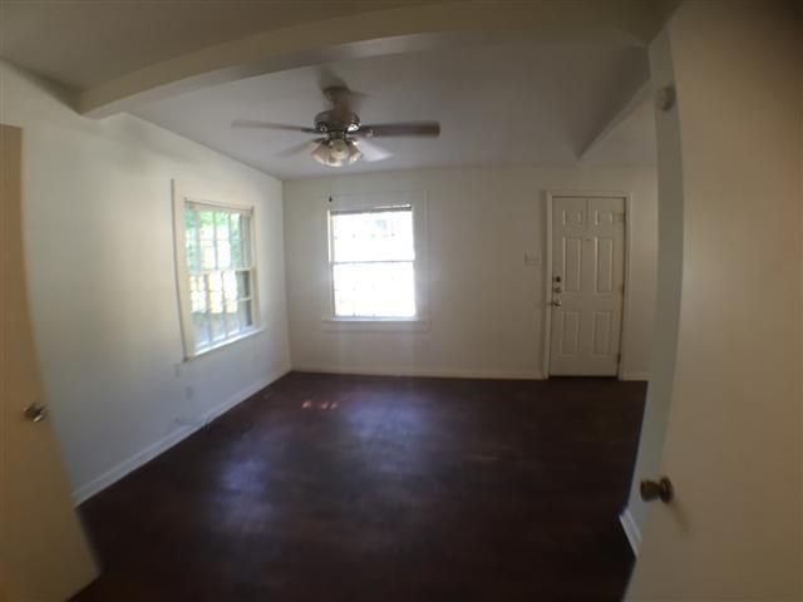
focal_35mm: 29
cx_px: 402
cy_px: 301
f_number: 2.2
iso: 80
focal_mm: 4.15
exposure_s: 1/30
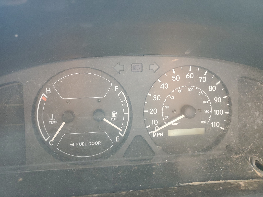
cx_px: 132
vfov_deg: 53.1
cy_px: 98
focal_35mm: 26
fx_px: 198
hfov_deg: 67.3
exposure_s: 1/60.2
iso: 236
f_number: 1.5
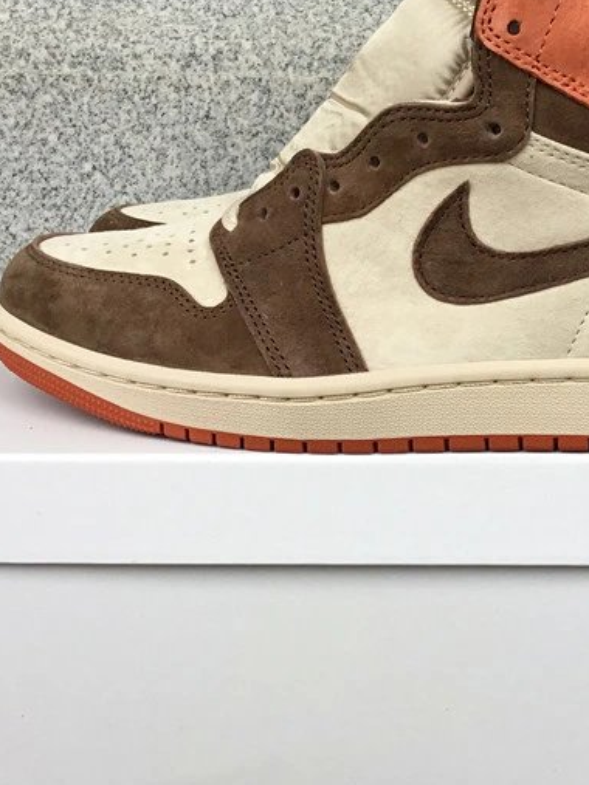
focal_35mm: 55
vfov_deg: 34.9
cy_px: 335
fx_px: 1248
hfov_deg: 26.3
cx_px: 422
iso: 40
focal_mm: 3.3
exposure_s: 1/100
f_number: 2.4
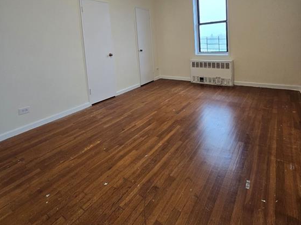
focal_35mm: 18
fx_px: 156
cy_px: 57
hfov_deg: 87.7
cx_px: 146
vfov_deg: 67.1
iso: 160
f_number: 2.2
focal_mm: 2.2
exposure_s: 1/60
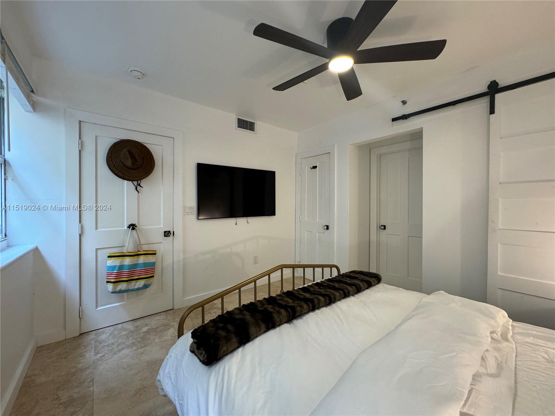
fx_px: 224
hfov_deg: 102.1
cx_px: 278
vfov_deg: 85.7
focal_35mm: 14
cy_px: 208
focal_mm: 2.22
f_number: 2.2
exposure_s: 1/60
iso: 250
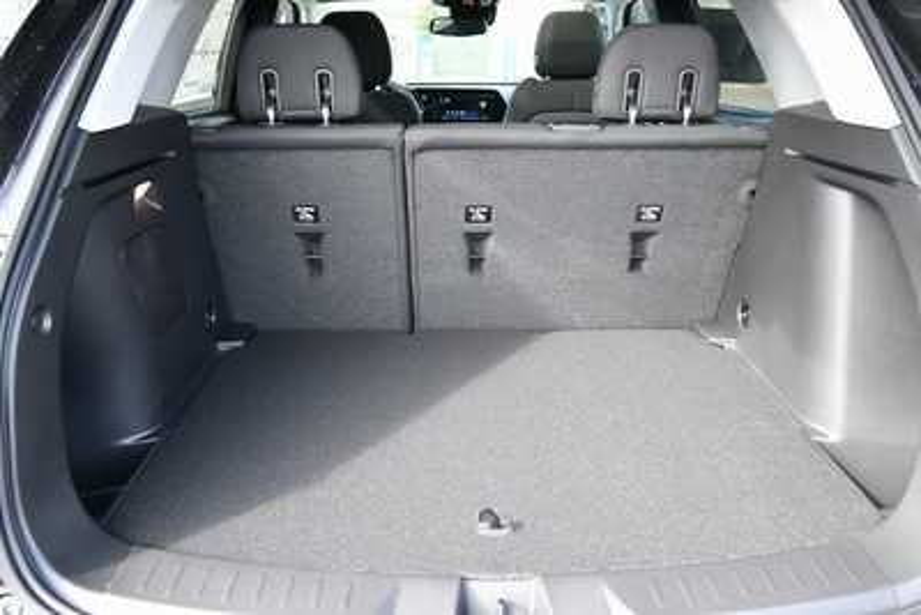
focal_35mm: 30
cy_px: 308
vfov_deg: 43.6
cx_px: 460
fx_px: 768
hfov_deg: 61.9
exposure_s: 1/125
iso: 800
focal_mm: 20
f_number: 5.6
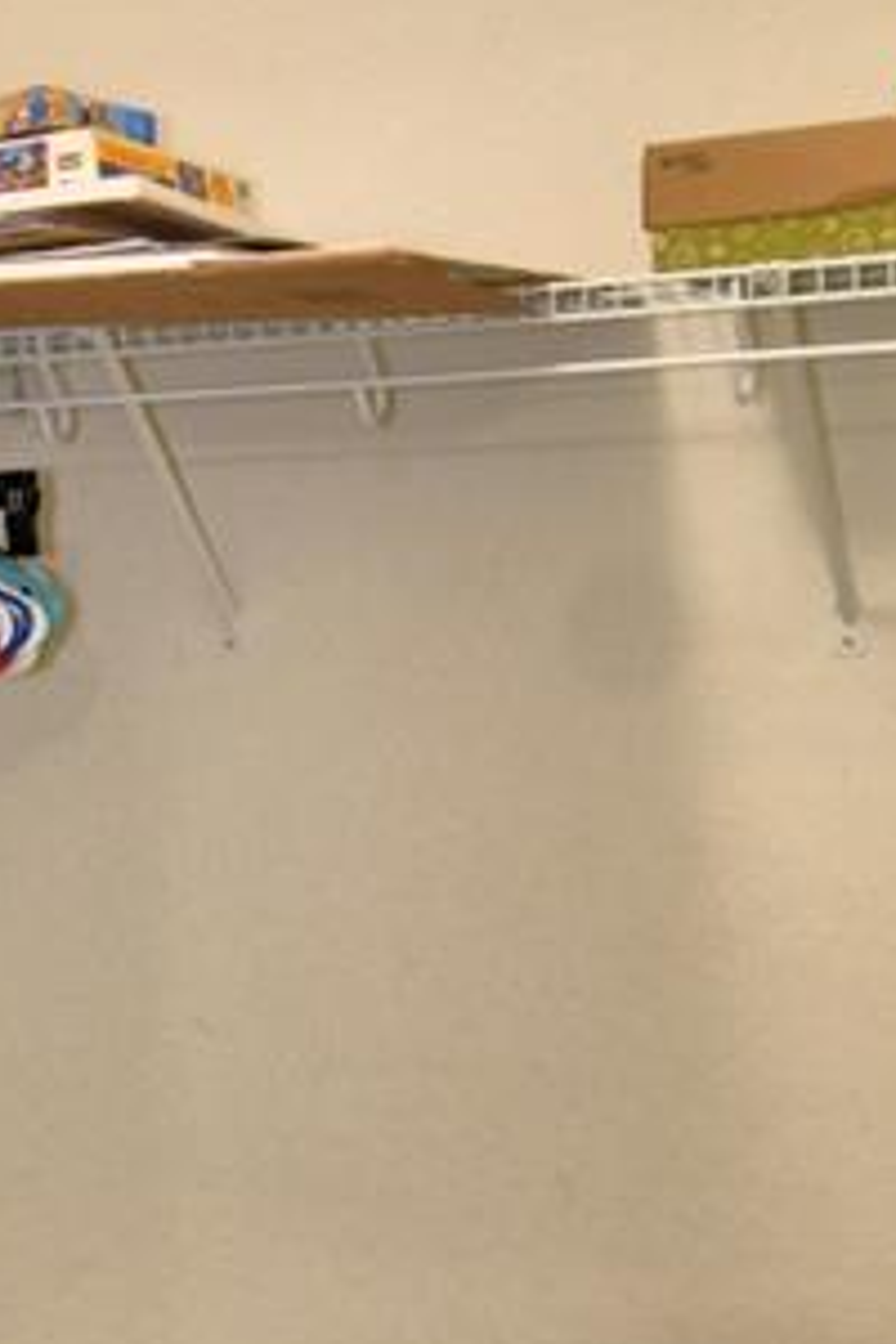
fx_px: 2240
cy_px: 587
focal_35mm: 60
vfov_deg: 33.4
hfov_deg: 21.6
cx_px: -54
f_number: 4.5
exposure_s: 1/30
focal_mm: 10
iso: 250
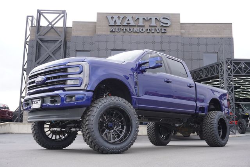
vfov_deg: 33.1
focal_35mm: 40
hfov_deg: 47.9
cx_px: 125
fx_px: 281
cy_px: 84
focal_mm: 27
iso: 100
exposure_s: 1/80
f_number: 6.3
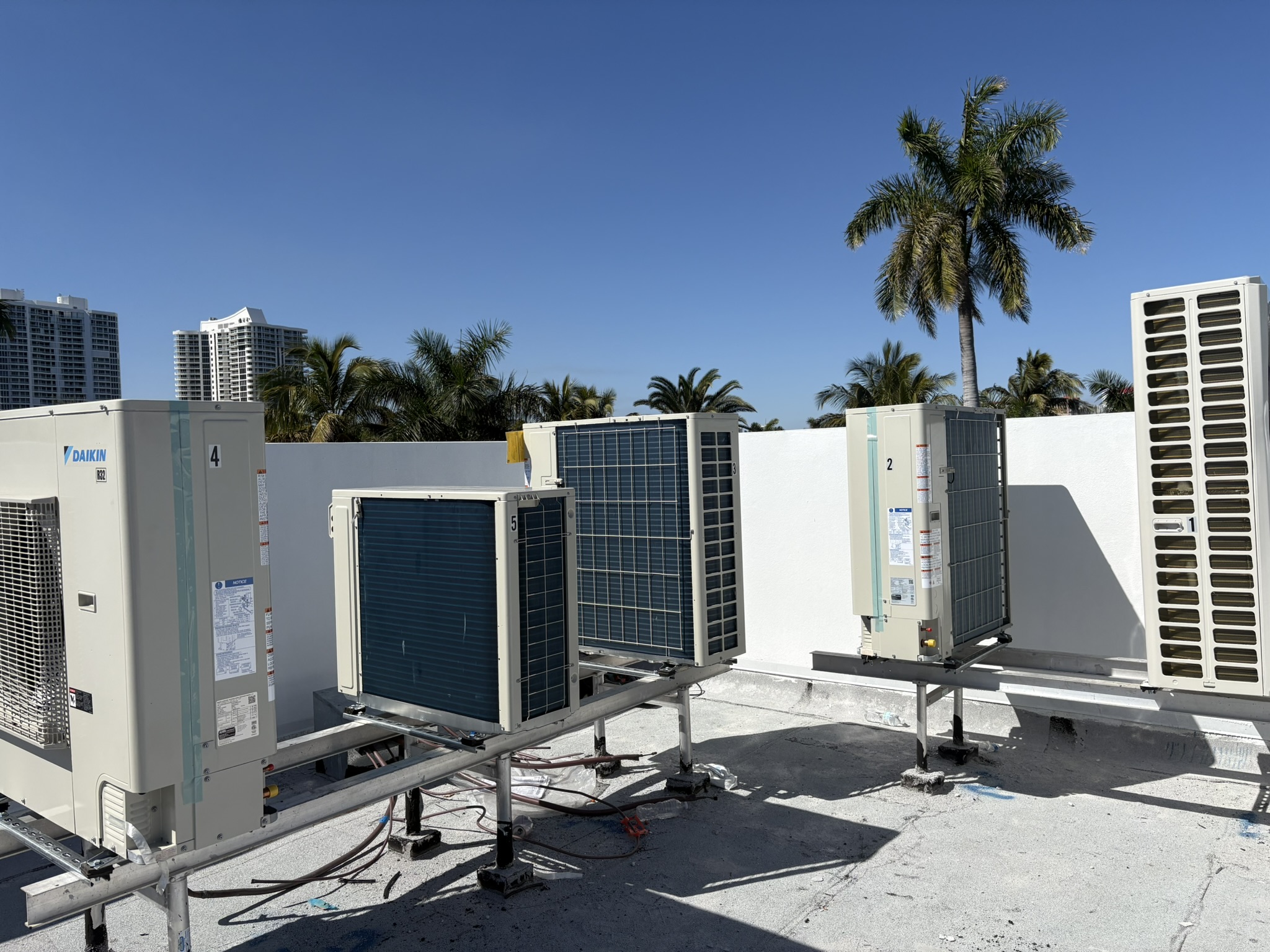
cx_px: 635
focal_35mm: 26
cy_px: 476
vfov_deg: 53.1
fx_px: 954
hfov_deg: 67.3
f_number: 1.6
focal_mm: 5.96
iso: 50
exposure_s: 1/7813
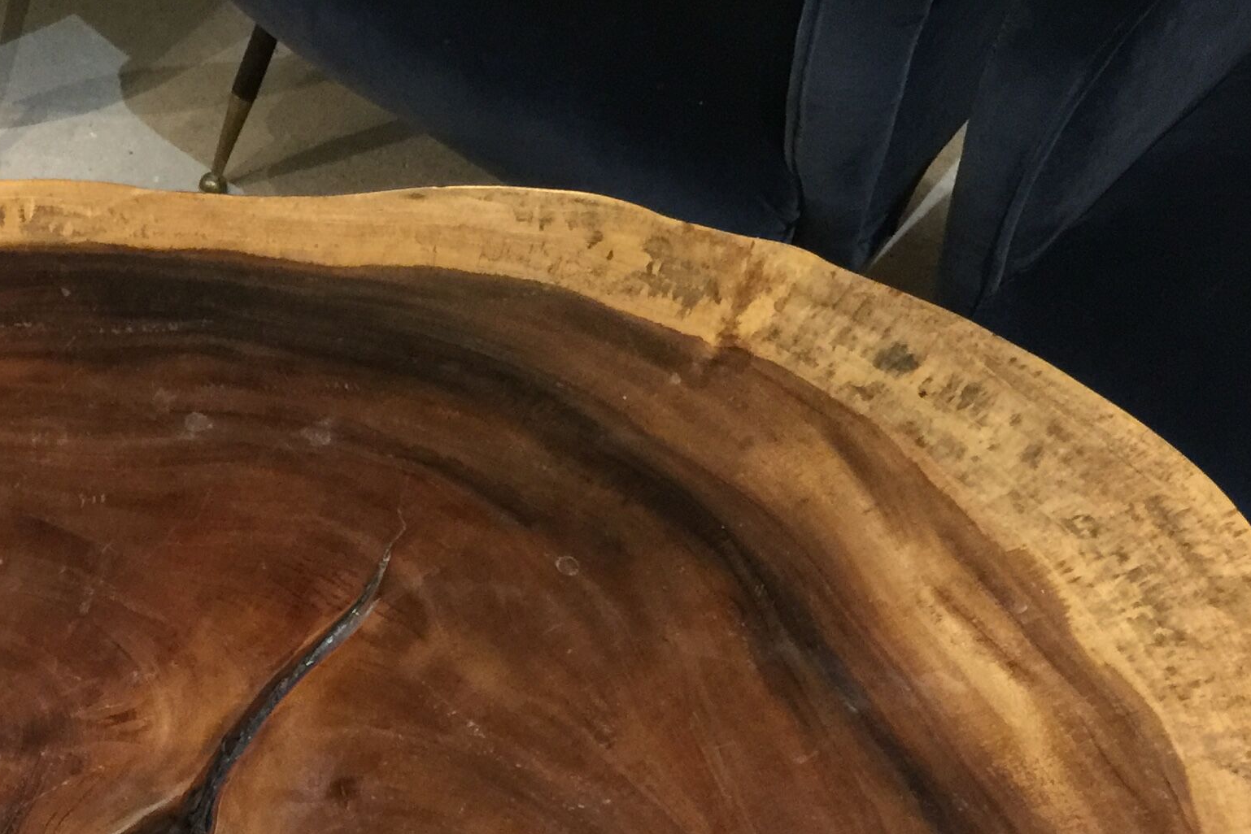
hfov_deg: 30.4
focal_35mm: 64
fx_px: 2224
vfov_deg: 20.0
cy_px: 992
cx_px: 201
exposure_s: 1/17
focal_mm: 4.15
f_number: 2.2
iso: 125
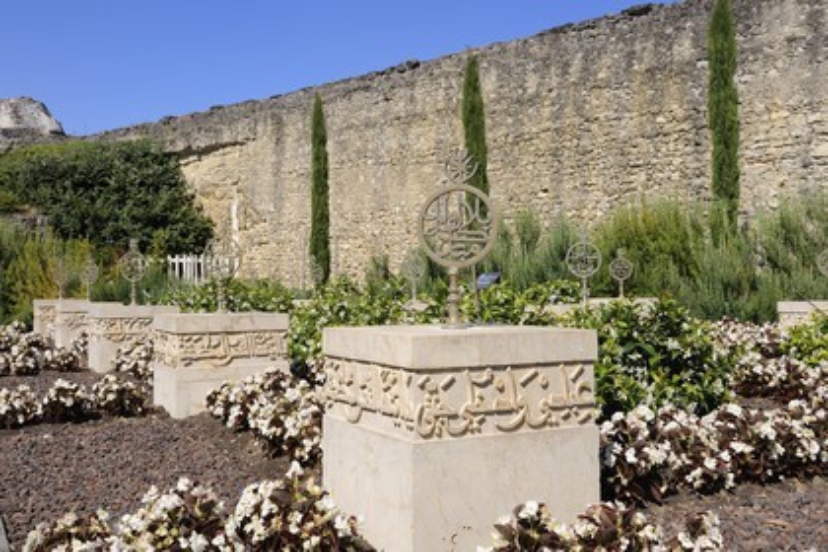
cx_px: 414
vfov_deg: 35.1
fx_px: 874
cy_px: 276
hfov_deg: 50.7
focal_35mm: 38
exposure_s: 1/160
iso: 200
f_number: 16
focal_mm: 38
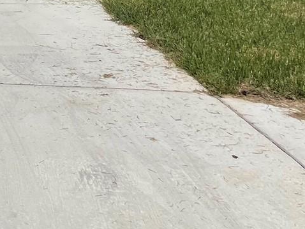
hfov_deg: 19.2
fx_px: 767
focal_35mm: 87
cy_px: -112
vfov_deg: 15.7
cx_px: -174
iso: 32
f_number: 1.6
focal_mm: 4.2
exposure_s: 1/9804
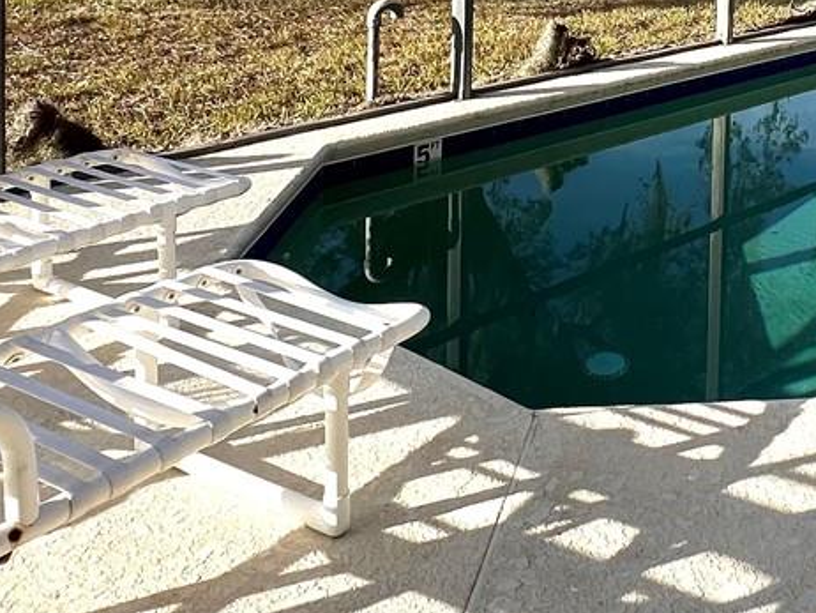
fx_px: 1061
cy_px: -108
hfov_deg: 37.8
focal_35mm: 45
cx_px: 804
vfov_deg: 28.4
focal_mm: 1.57
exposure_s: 1/589
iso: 32
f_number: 1.8
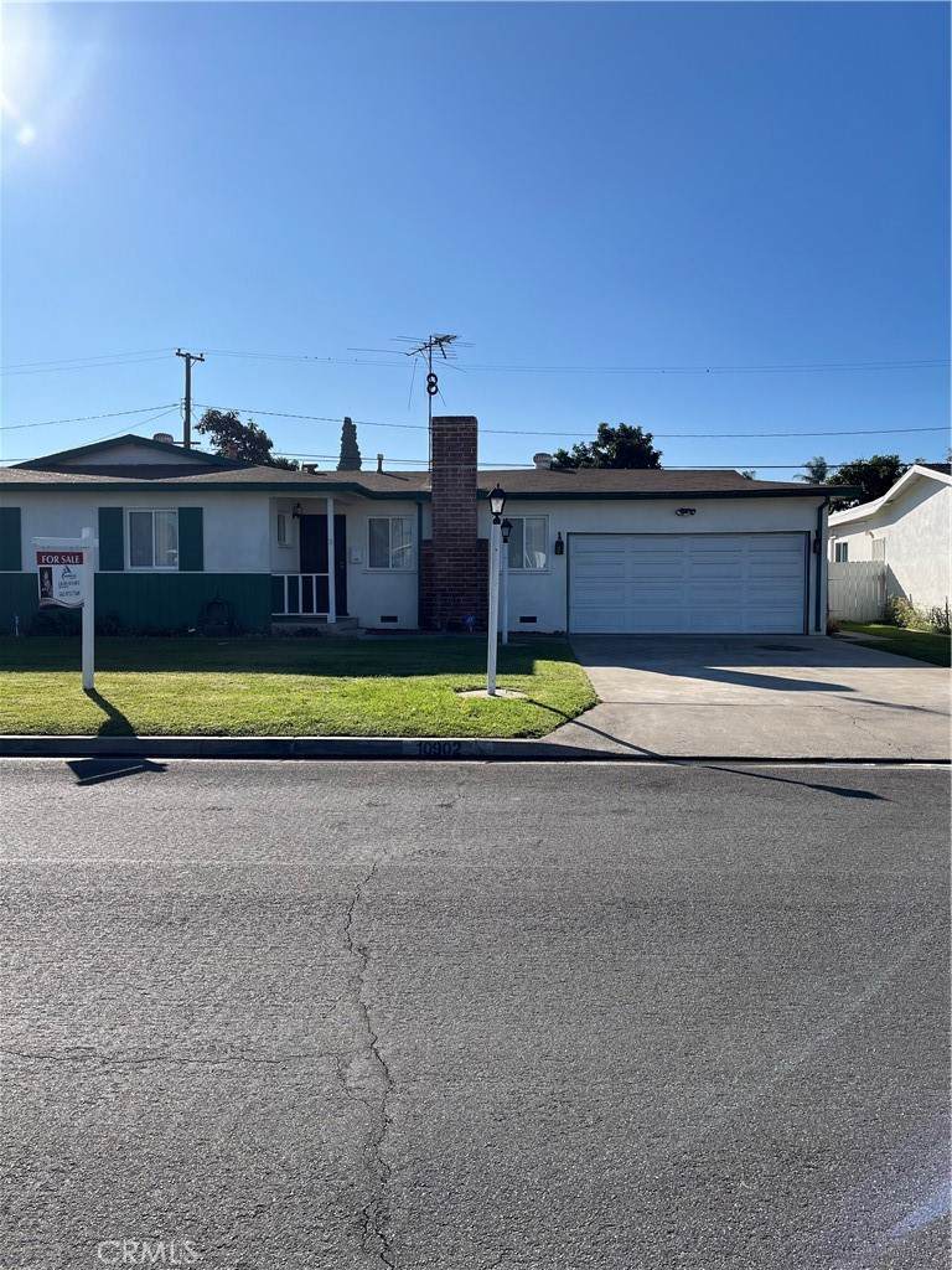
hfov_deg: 53.1
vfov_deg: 67.3
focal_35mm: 26
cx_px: 476
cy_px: 635
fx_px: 953
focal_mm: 5.1
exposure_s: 1/5076
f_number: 1.6
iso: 50
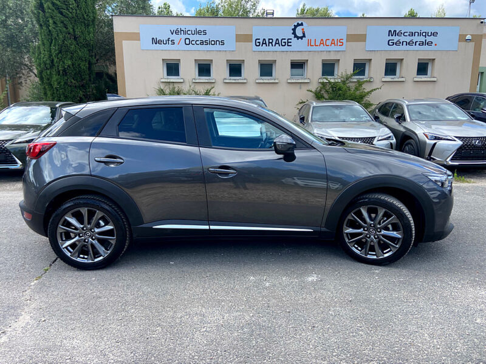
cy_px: 182
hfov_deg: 67.3
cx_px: 243
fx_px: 365
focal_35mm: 26
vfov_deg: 53.1
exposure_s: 1/905
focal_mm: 4.25
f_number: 1.8
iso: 32
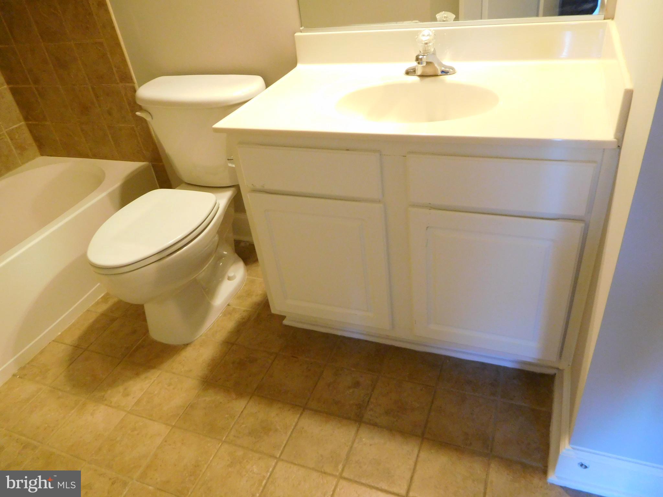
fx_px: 479
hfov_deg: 69.4
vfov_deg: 54.9
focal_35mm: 25
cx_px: 332
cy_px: 248
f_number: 3.4
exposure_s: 1/13
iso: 400
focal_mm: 4.5
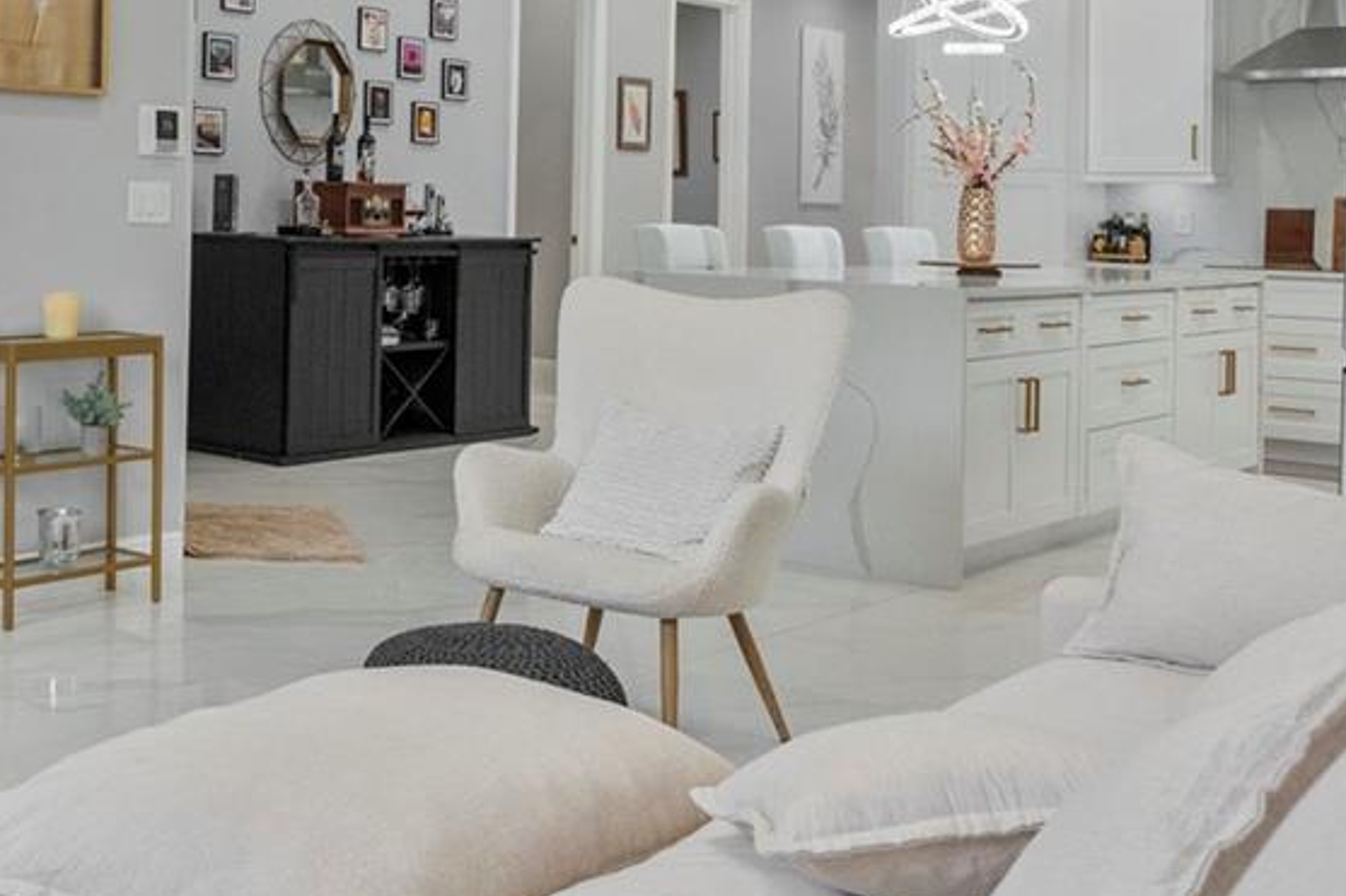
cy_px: 244
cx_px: 19
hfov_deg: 37.4
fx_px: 1773
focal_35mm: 47
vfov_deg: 28.0
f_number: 4.5
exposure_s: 1/500
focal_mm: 16.5
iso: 1600
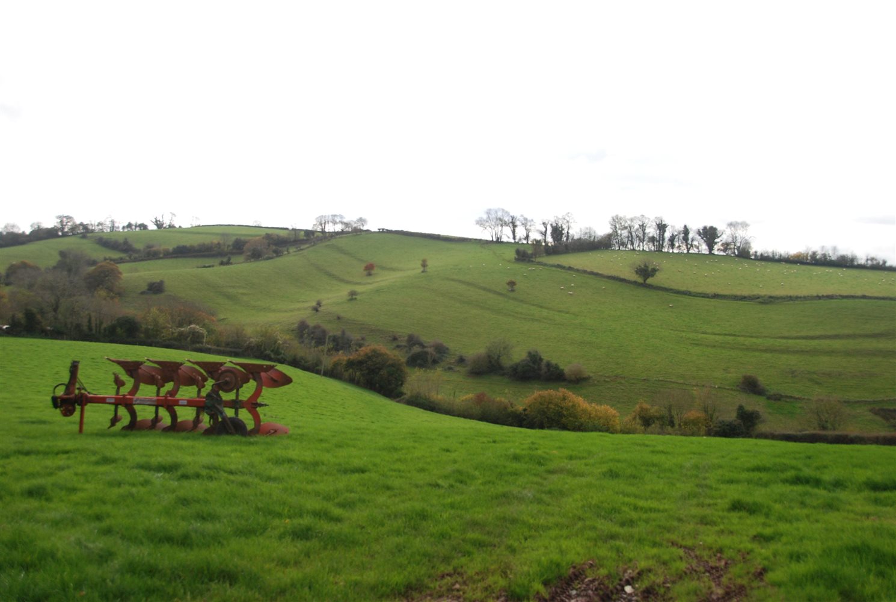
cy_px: 301
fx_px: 898
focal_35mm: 36
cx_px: 448
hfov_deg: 53.0
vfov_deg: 37.0
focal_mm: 24
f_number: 5
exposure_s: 1/800
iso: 400
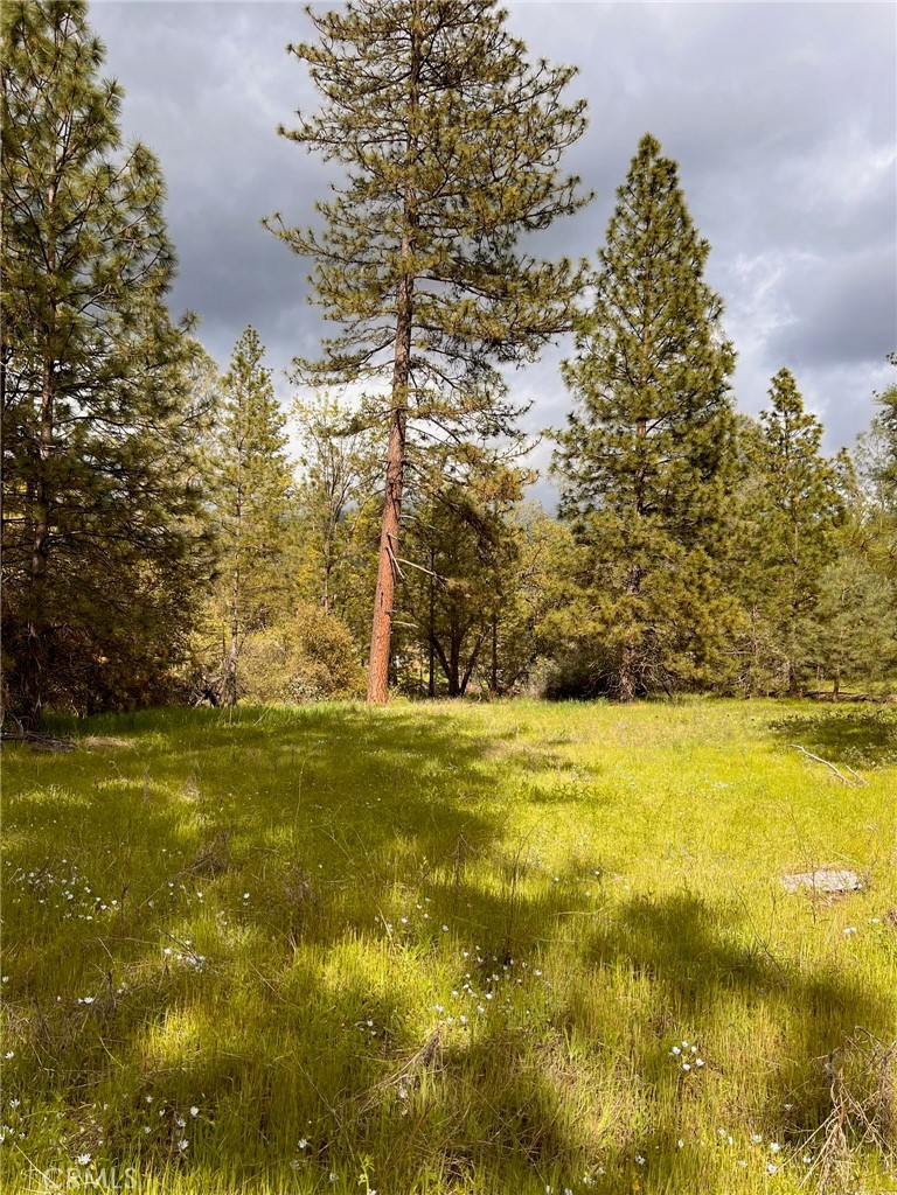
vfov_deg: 67.3
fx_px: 898
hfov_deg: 53.1
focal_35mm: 26
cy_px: 598
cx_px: 448
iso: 50
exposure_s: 1/3257
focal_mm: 5.7
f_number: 1.5
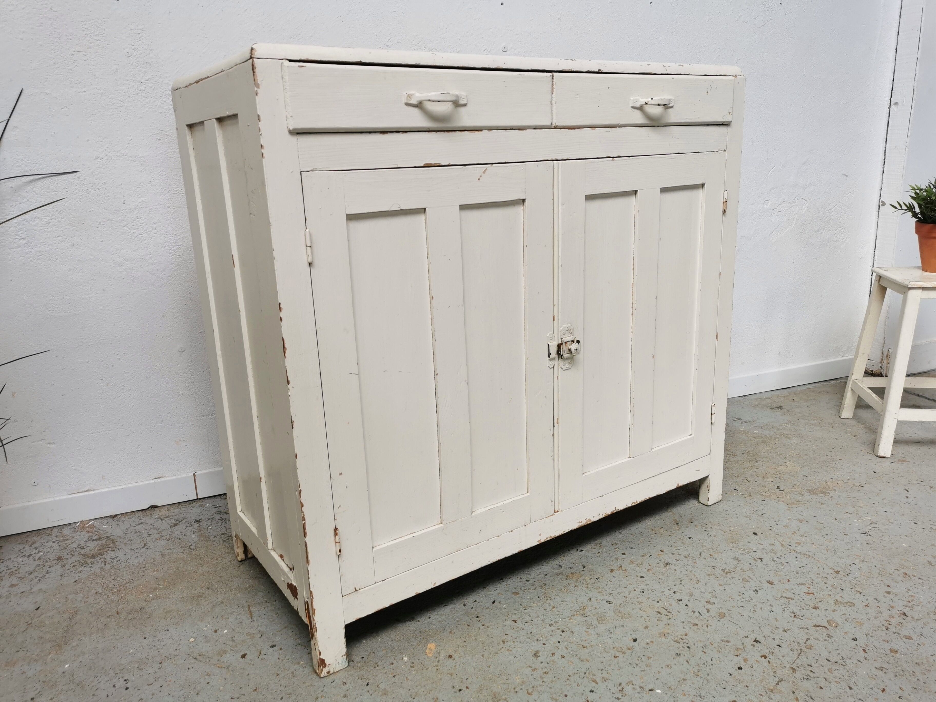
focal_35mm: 27
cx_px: 468
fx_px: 730
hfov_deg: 65.3
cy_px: 351
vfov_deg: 51.4
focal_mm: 5.58
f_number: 1.8
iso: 50
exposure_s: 1/238
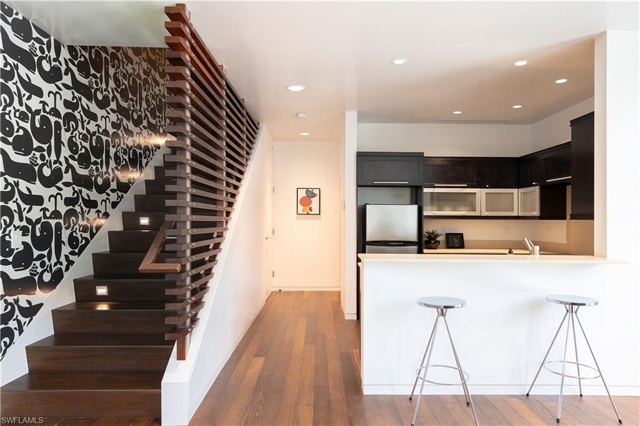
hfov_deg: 84.0
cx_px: 320
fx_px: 355
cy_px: 213
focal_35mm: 20
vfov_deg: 61.9
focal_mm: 20
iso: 160
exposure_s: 1/2
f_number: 8
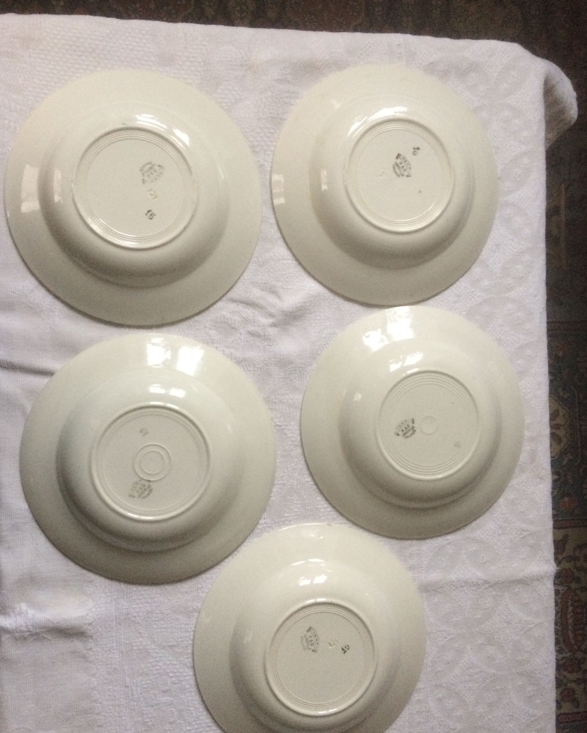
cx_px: 295
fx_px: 673
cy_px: 392
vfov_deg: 57.1
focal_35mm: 31
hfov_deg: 47.1
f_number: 2.2
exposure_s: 1/20
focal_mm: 4.15
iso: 250
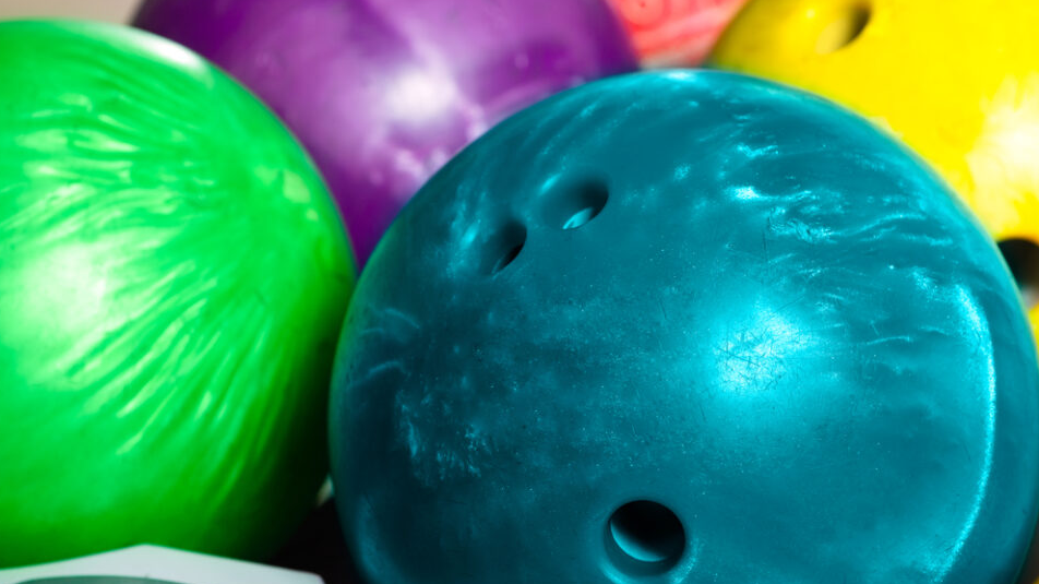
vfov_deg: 10.9
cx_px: 516
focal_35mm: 111
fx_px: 3057
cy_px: 251
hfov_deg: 19.3
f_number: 8
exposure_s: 1/160
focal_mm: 105
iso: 320
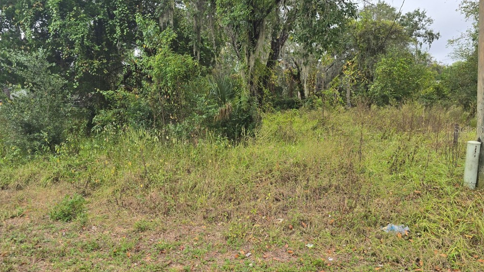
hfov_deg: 71.9
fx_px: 334
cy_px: 129
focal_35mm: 26
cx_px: 249
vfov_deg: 44.4
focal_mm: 6.3
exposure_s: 1/180
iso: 80
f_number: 1.7
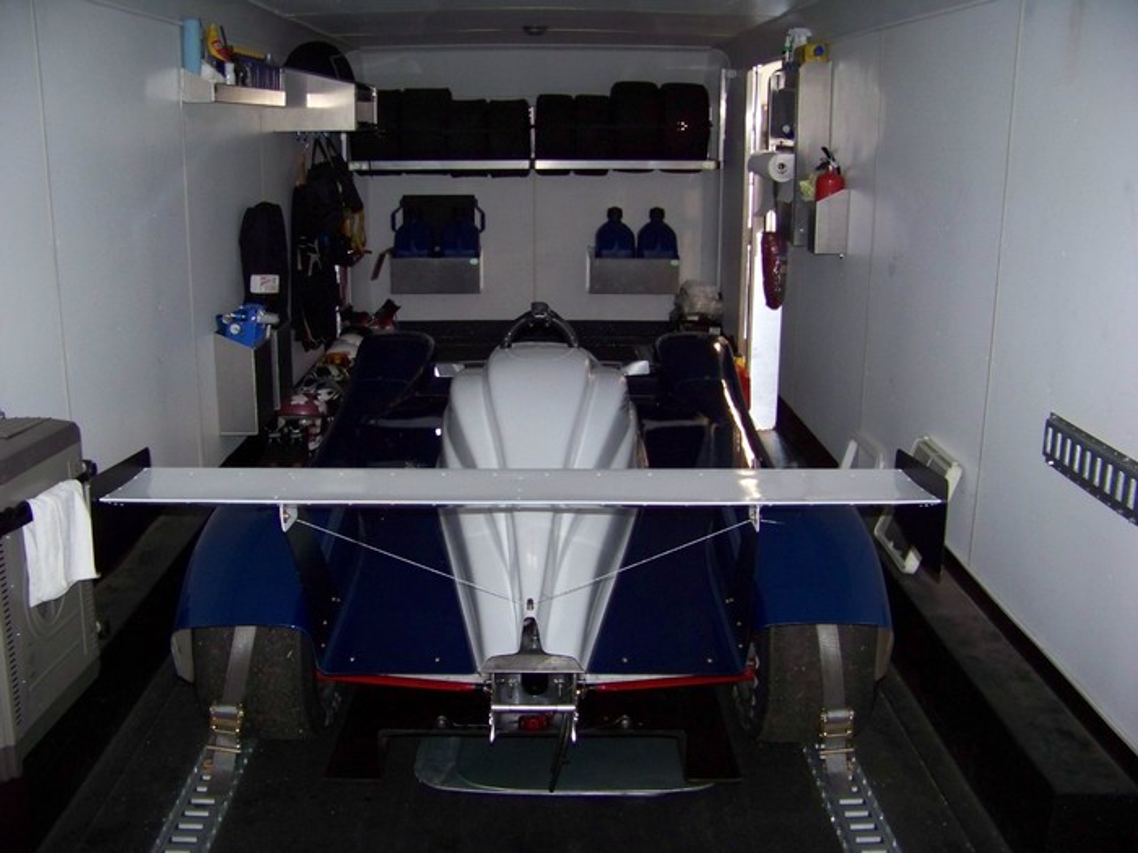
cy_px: 426
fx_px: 1183
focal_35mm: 36
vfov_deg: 39.7
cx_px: 569
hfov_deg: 51.4
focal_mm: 5.85
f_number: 2.8
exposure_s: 1/30
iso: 200
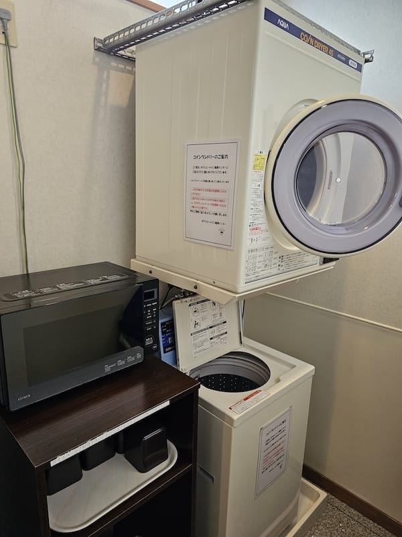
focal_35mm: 23
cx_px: 201
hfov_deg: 58.9
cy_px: 268
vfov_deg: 73.9
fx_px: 356
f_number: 1.7
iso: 320
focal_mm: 6.3
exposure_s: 1/120
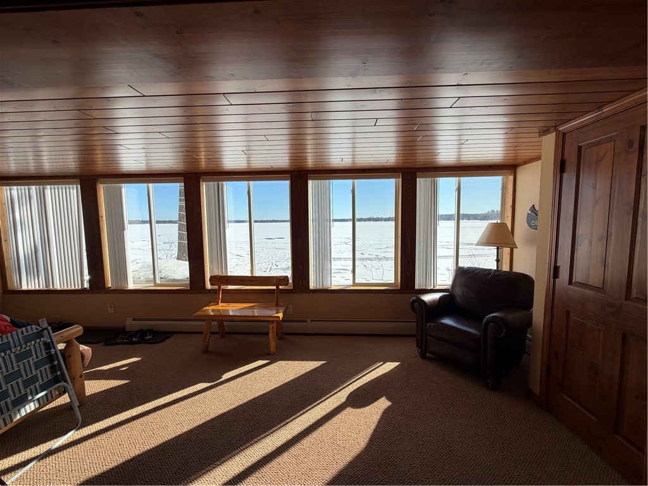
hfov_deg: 102.1
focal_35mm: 14
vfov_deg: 85.7
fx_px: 262
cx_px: 324
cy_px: 243
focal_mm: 2.22
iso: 40
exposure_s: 1/506
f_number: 2.2
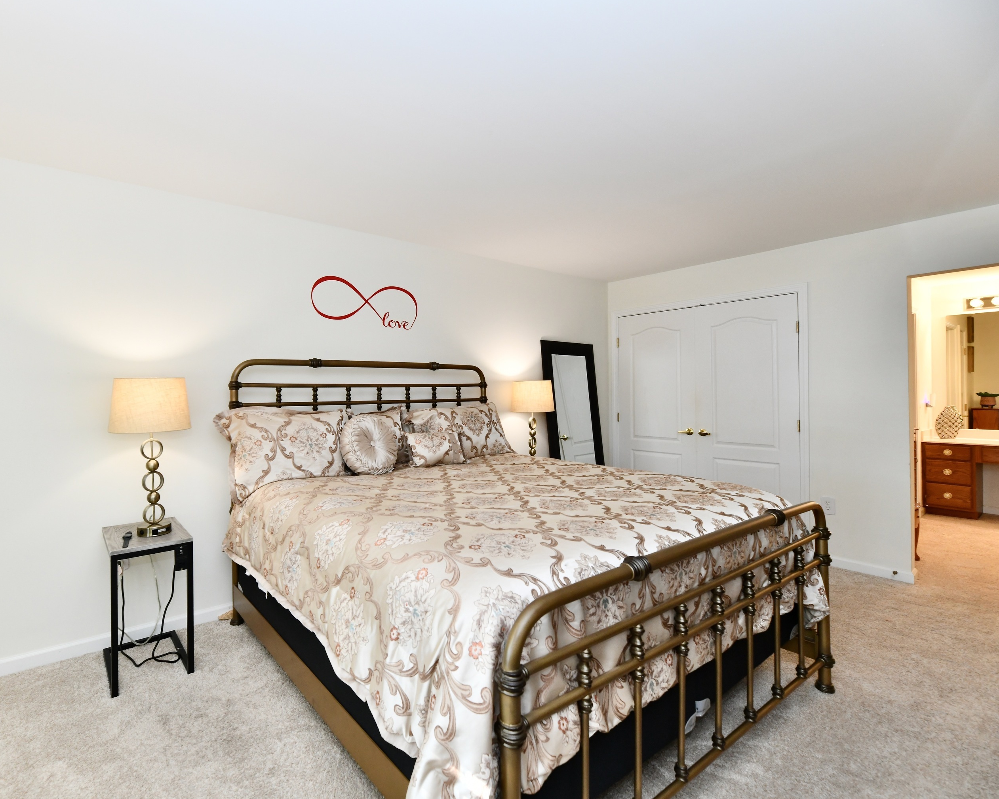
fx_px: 473
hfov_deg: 92.4
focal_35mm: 16
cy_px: 397
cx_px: 421
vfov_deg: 80.4
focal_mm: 14
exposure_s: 1/60
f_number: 6.3
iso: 640
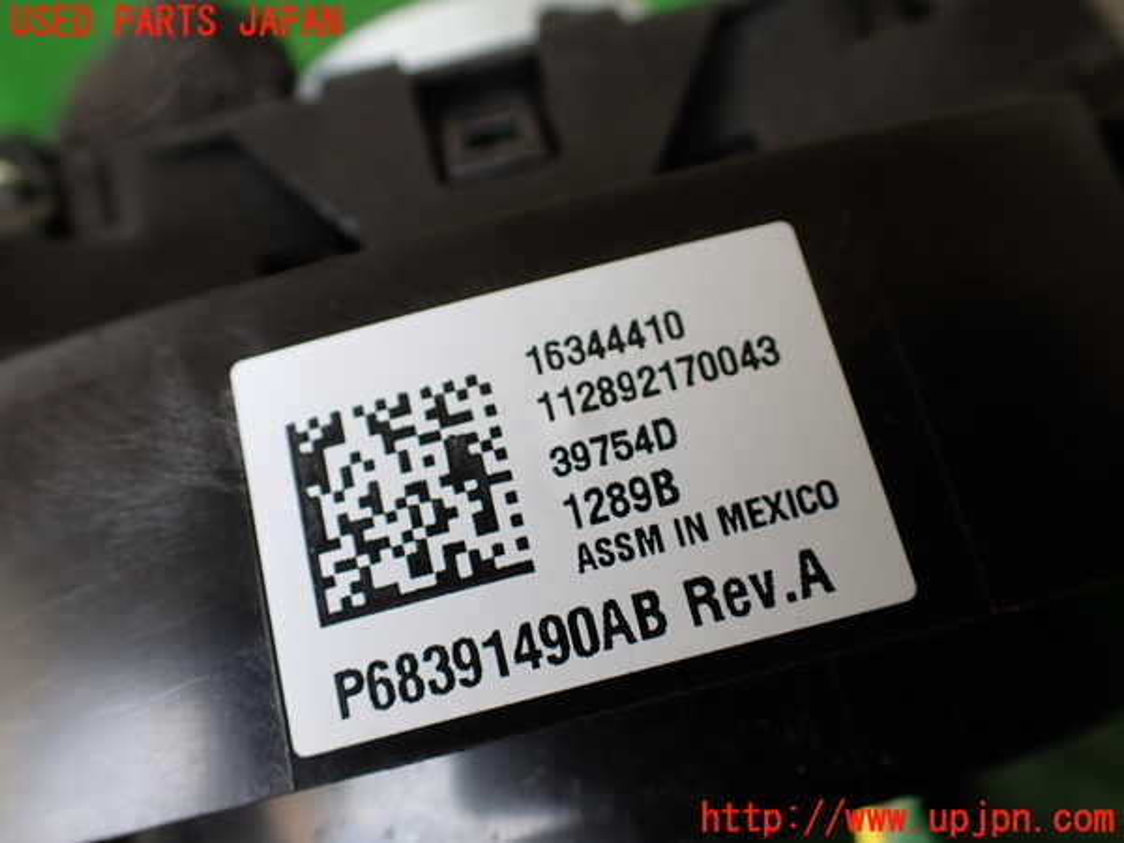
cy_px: 422
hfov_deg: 60.0
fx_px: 974
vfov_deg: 46.8
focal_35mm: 30
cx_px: 562
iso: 160
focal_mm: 5.4
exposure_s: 1/125
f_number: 2.3
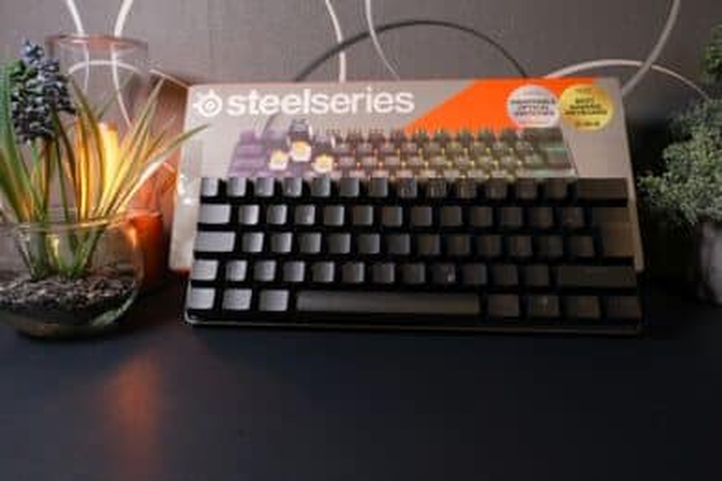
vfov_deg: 51.3
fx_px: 501
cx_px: 361
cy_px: 240
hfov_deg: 71.5
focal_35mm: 25
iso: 1250
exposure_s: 1/25
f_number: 8
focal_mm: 16.5
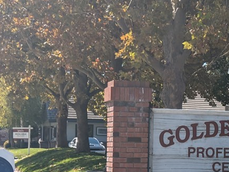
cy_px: 142
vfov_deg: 12.8
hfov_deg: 16.6
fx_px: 761
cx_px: 248
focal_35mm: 115
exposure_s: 1/2353
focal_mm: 4.53
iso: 49
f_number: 1.7
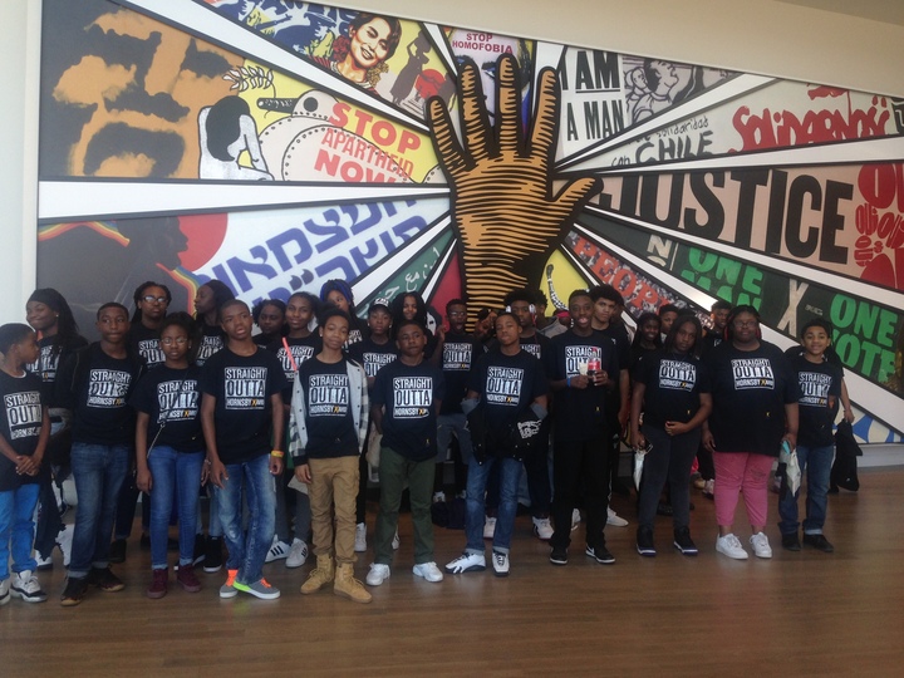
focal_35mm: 33
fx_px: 862
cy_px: 339
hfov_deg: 55.4
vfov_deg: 42.9
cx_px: 452
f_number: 2.4
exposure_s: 1/120
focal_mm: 4.12
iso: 64
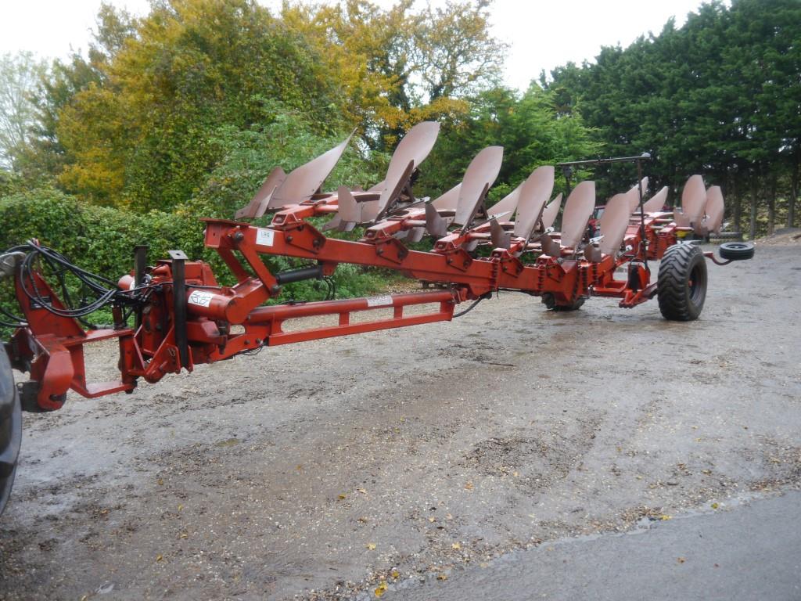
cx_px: 400
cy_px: 300
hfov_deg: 60.0
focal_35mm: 30
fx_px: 694
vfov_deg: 46.8
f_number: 3.5
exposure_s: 1/100
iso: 160
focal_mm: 15
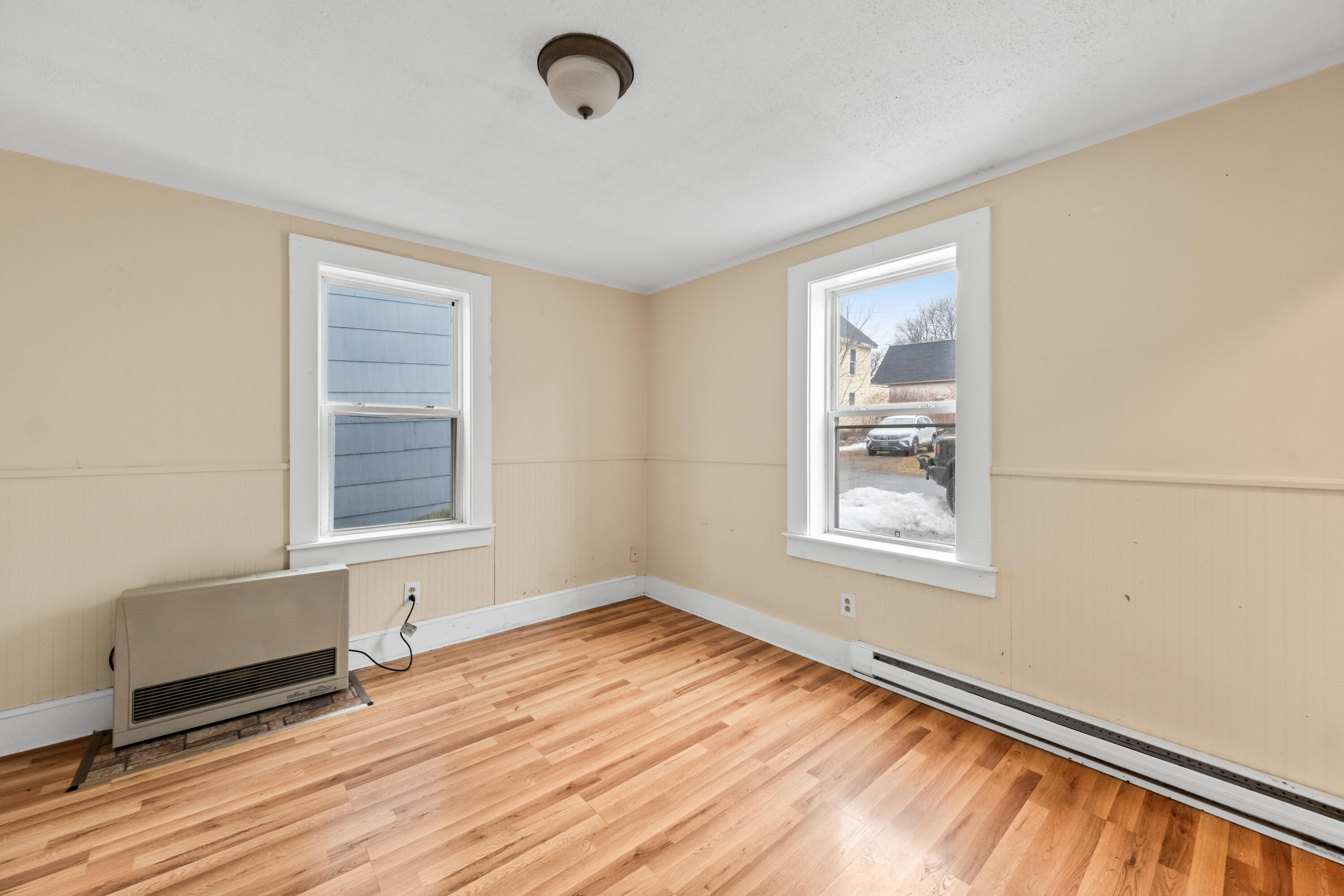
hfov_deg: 108.3
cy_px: 448
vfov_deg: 85.4
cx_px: 672
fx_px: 485
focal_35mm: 13
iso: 500
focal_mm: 8.7
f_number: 8
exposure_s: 1/2
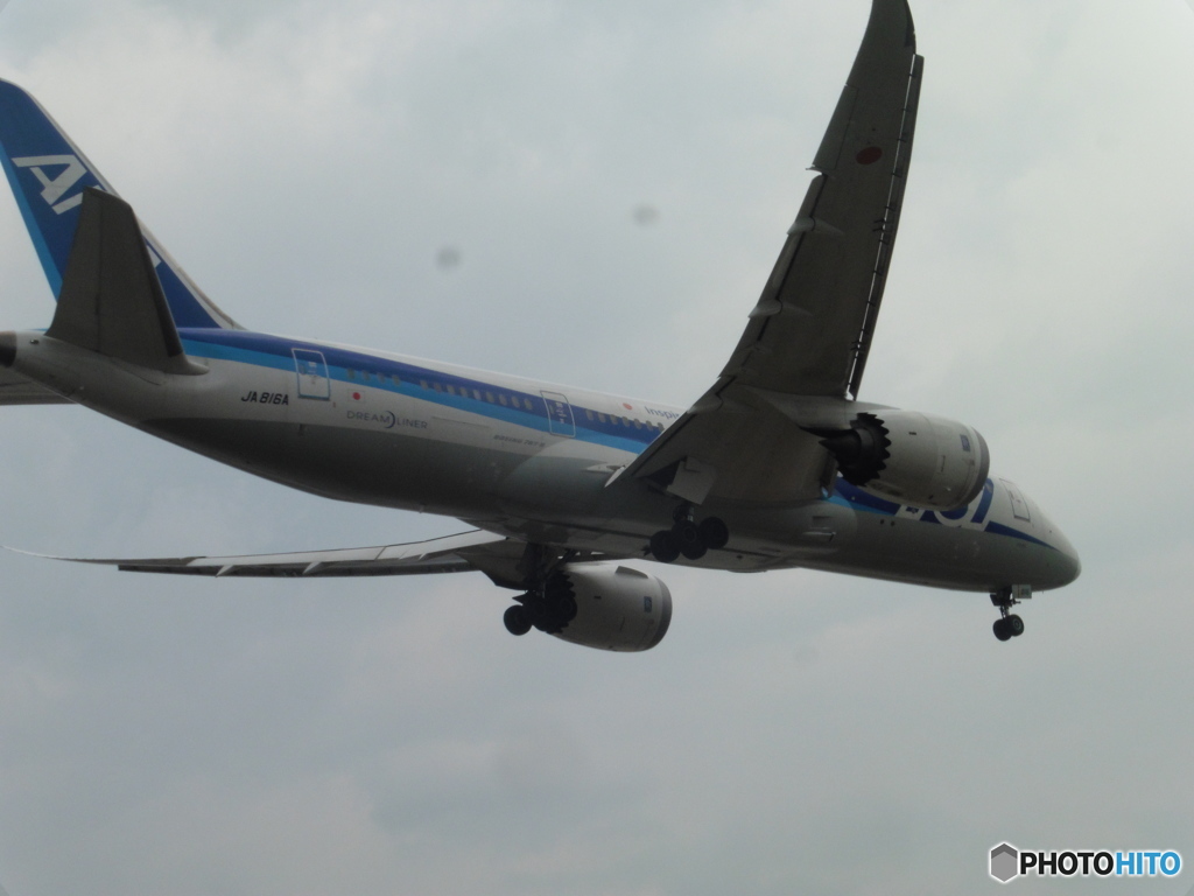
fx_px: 2725
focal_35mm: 79
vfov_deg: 18.7
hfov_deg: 24.7
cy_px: 448
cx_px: 597
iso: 200
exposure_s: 1/1250
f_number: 5.6
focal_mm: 14.2
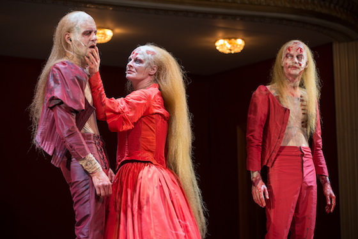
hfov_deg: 18.6
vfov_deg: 12.5
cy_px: 120
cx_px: 179
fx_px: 1094
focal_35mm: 110
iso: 1600
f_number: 4
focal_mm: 110
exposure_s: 1/160
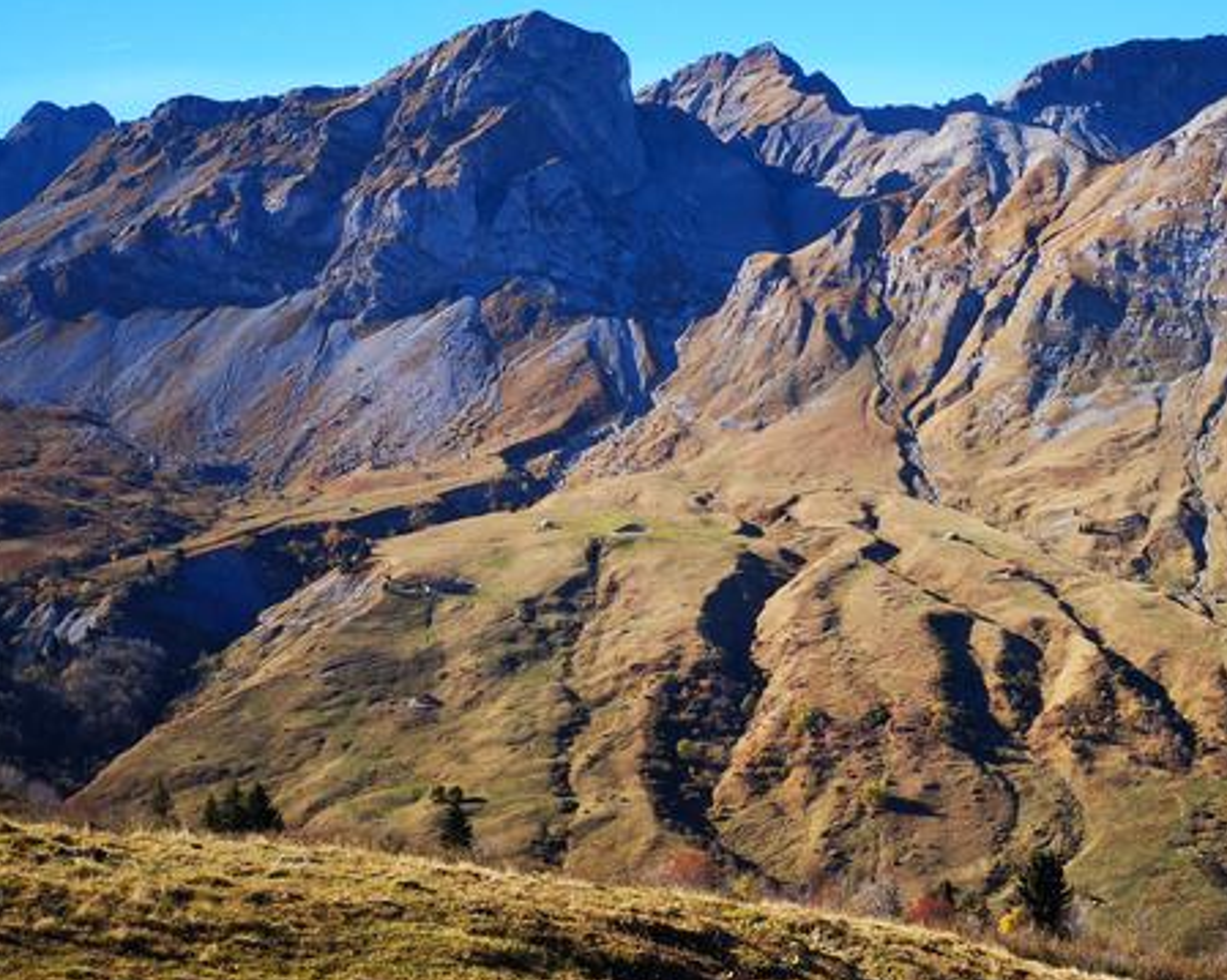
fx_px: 1706
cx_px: 1071
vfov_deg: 32.1
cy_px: 461
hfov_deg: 37.3
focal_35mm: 47
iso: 50
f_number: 1.8
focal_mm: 3.95
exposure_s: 1/1348
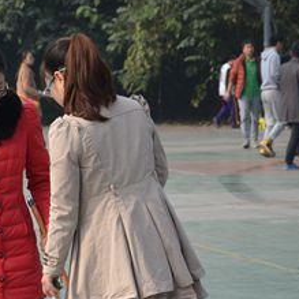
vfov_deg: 6.3
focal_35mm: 279
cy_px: 247
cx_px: 8
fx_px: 2726
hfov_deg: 6.3
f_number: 6.3
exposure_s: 1/640
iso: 200
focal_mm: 80
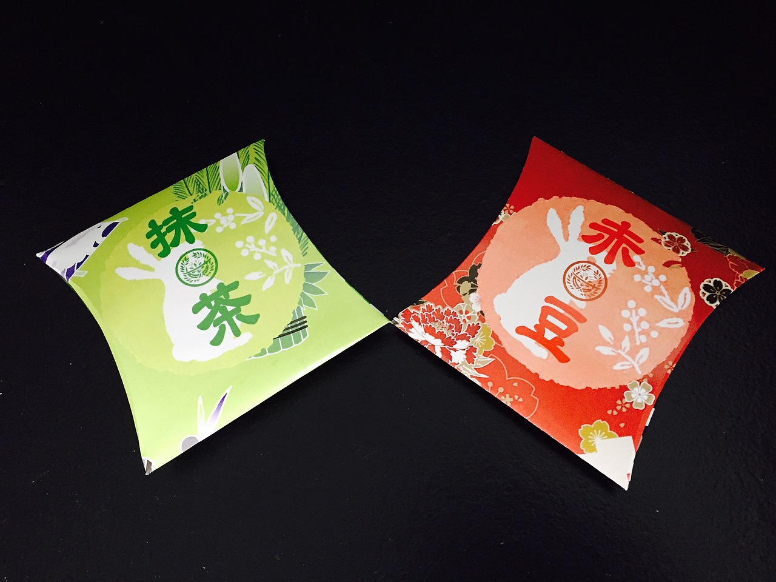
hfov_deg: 61.7
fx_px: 650
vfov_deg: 48.2
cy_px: 291
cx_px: 388
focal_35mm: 29
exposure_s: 1/20
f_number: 2.2
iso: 250
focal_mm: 4.15
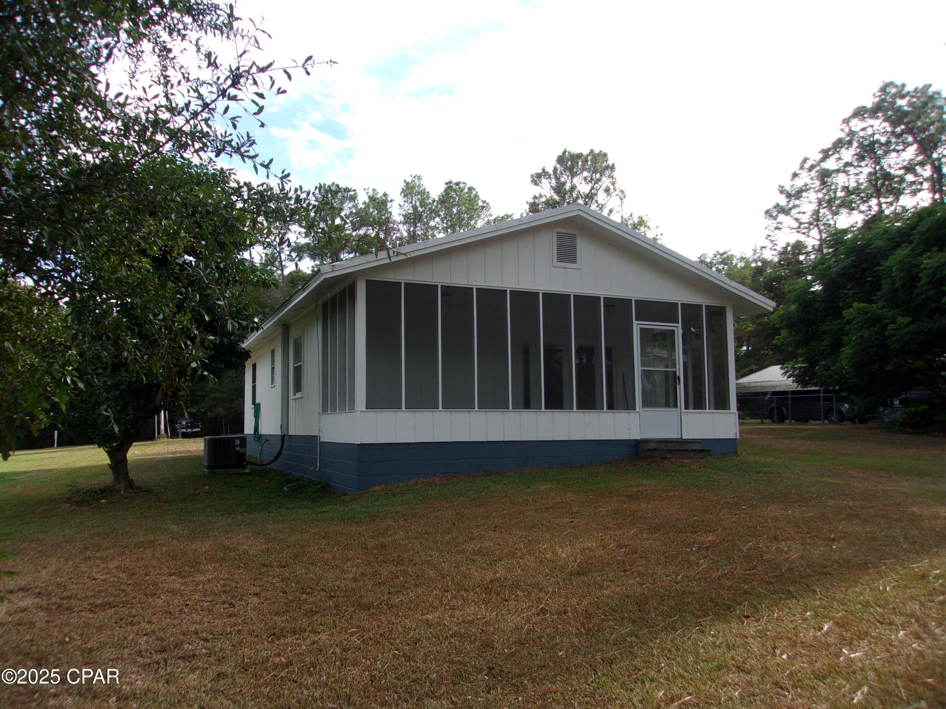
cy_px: 354
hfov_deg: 65.3
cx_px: 473
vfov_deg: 51.4
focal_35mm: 27
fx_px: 738
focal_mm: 4.9
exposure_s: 1/420
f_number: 3
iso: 80
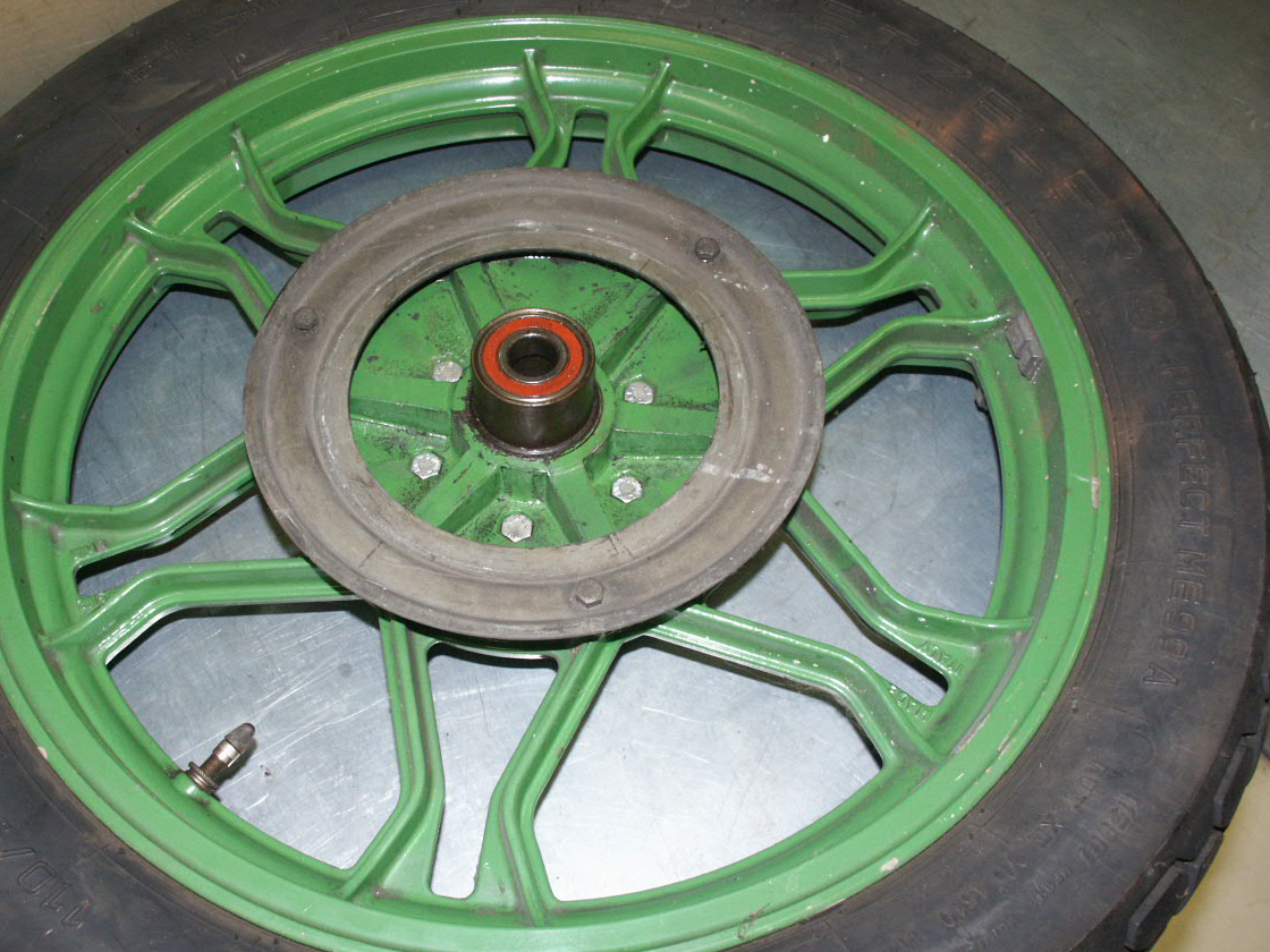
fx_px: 1174
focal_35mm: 32
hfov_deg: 56.7
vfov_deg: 44.1
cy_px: 532
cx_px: 567
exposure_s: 1/45
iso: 200
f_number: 3.5
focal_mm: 7.33
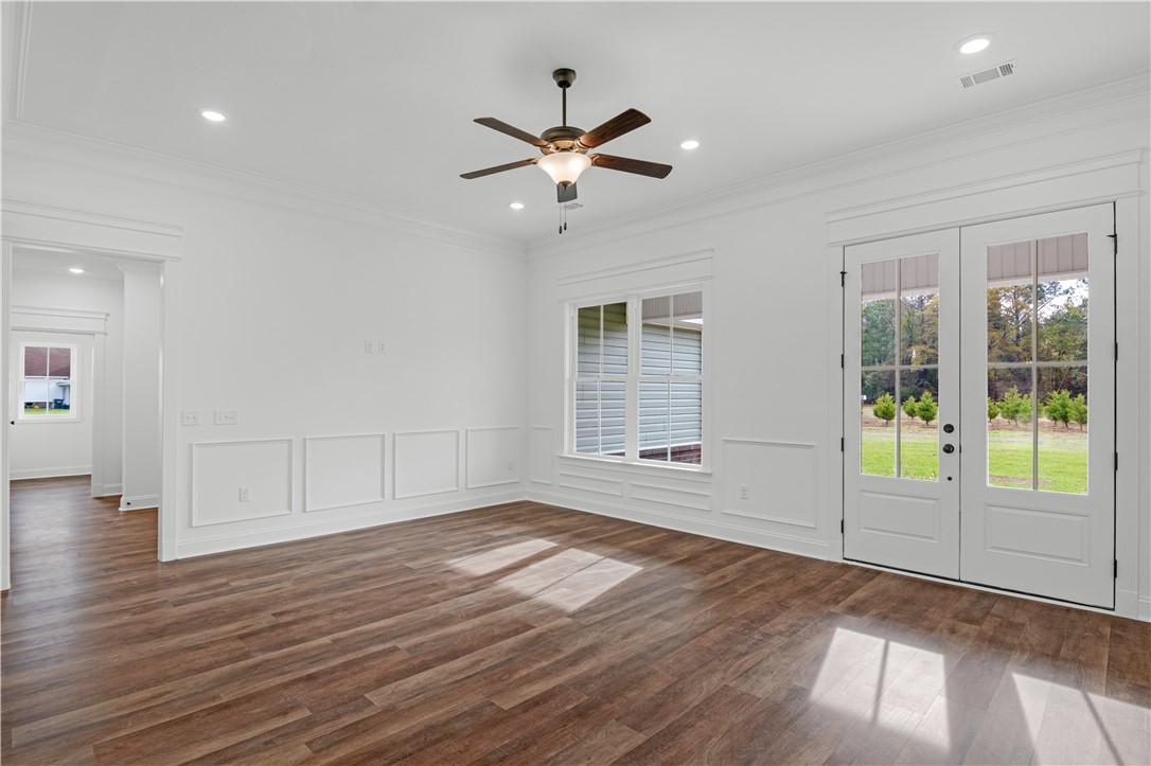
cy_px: 383
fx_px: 527
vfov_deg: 72.0
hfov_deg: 95.0
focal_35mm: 16
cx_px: 576
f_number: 7.1
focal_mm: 11
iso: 250
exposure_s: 1/25
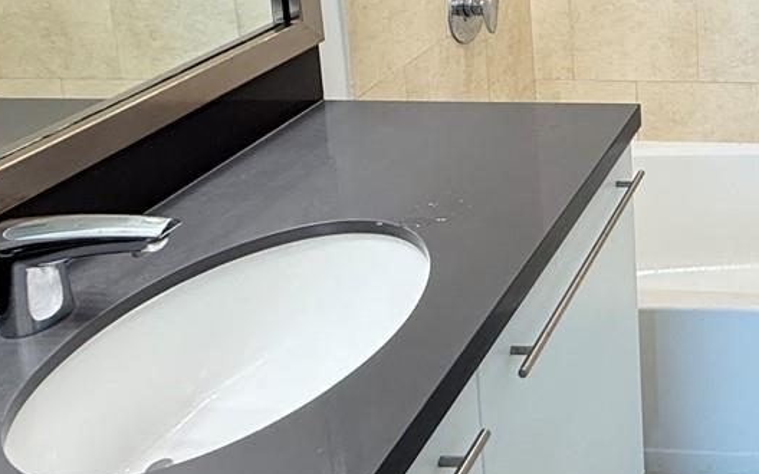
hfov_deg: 35.4
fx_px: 931
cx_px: 900
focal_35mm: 45
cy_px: -139
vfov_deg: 24.9
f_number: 2.2
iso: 160
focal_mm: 2.22
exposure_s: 1/120
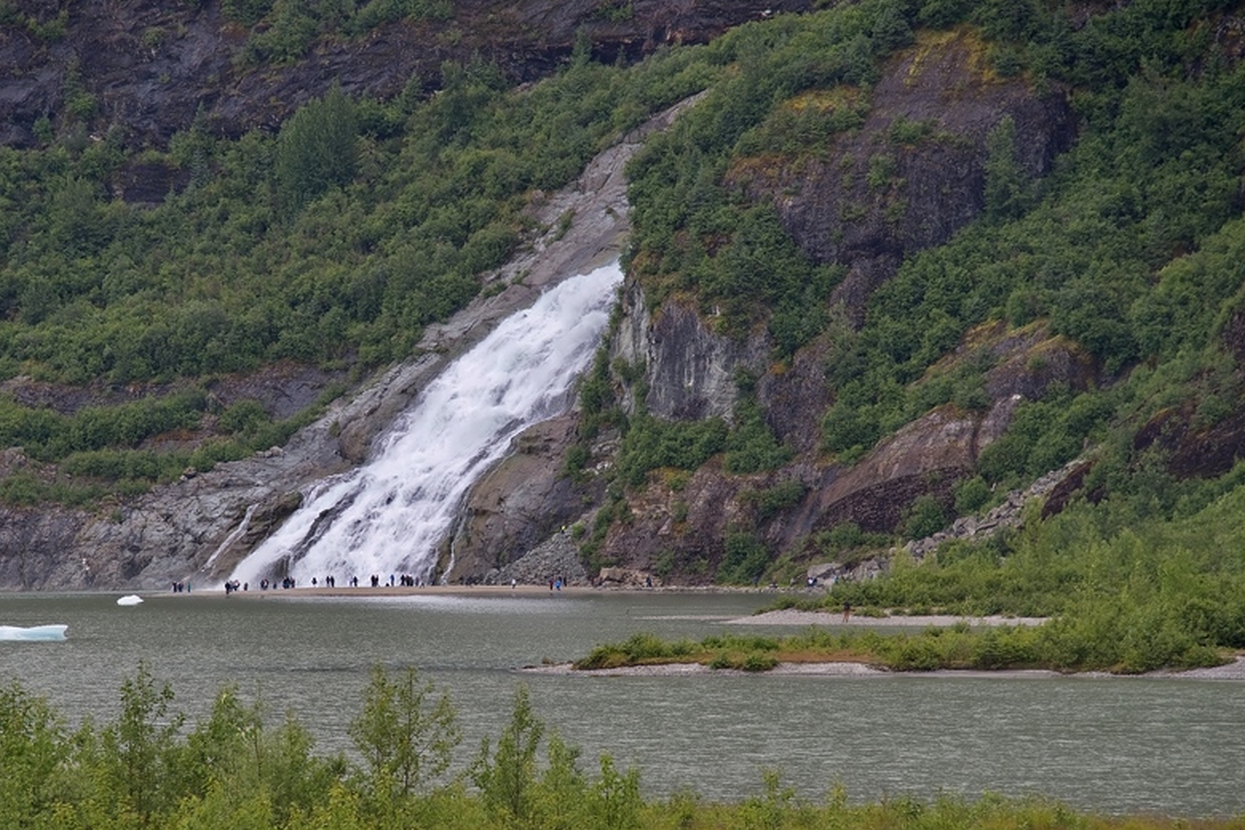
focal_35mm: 197
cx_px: 492
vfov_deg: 7.0
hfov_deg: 10.4
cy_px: 493
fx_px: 6812
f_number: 5
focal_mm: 120
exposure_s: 1/250
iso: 100
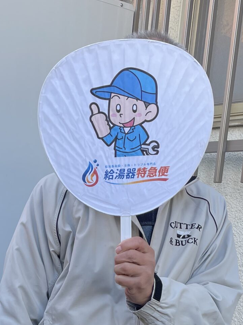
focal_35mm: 69
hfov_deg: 21.1
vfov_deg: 26.2
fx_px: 646
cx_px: 65
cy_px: 350
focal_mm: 4.2
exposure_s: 1/264
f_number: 1.6
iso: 32
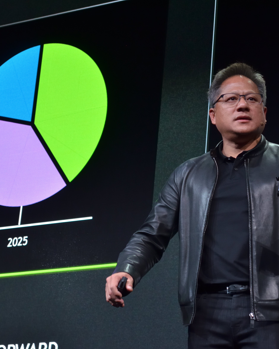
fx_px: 1215
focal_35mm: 118
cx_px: 161
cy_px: 175
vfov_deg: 16.3
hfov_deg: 13.1
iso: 640
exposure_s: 1/30
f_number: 5.6
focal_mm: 55
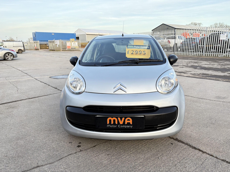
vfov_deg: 53.1
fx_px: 173
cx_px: 115
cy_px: 86
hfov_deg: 67.3
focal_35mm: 26
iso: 64
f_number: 1.6
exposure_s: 1/121
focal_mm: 5.96
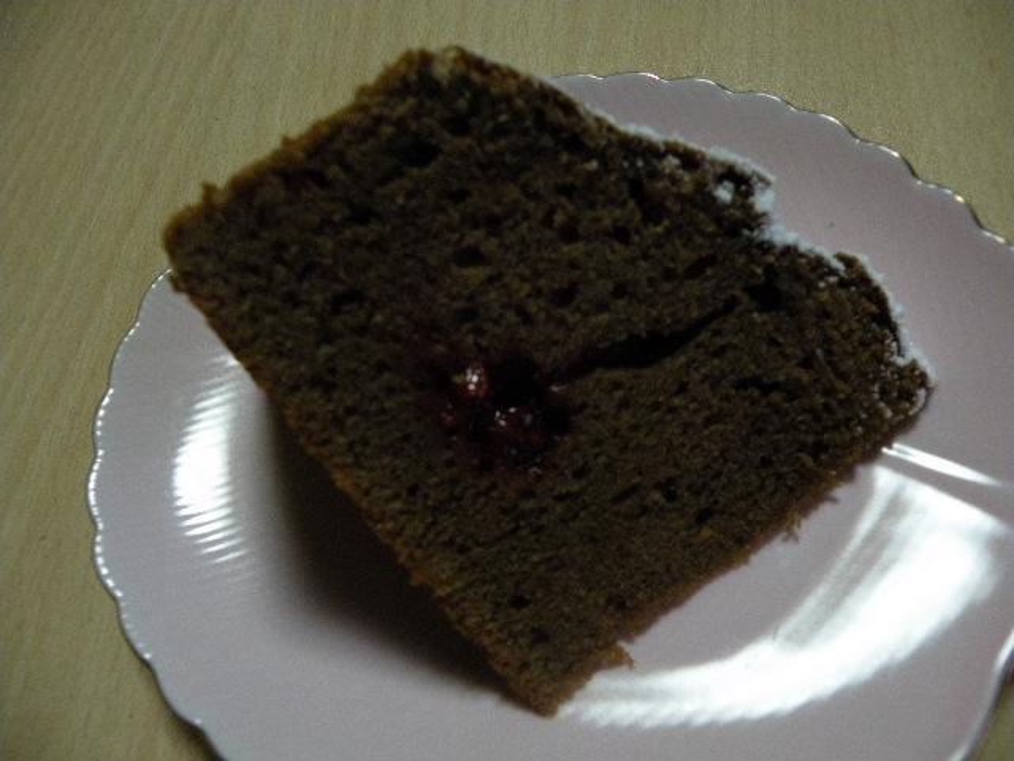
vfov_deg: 51.4
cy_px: 380
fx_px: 791
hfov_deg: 65.3
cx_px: 507
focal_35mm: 27
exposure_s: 1/56.1
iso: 400
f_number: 2.8
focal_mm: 4.7
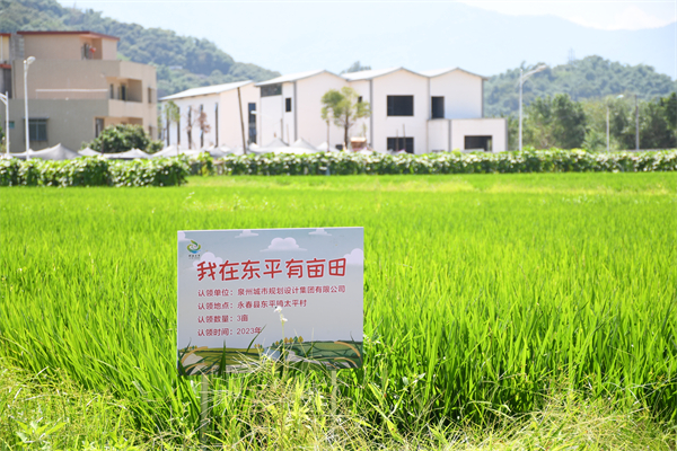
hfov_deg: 18.3
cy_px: 226
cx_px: 338
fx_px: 2106
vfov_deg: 12.2
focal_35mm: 112
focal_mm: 75
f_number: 5
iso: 100
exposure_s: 1/200
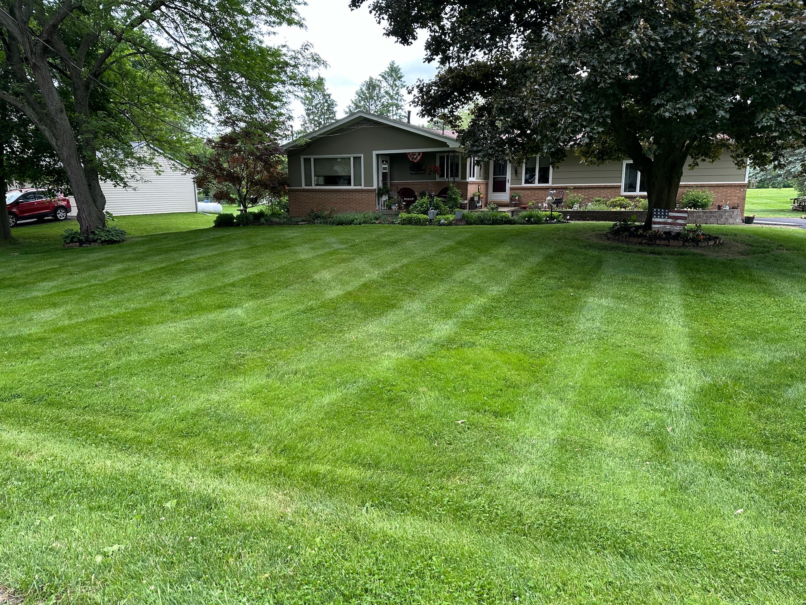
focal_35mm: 24
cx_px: 403
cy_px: 302
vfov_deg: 56.8
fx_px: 559
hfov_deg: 71.6
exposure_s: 1/386
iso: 80
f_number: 1.78
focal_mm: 6.86
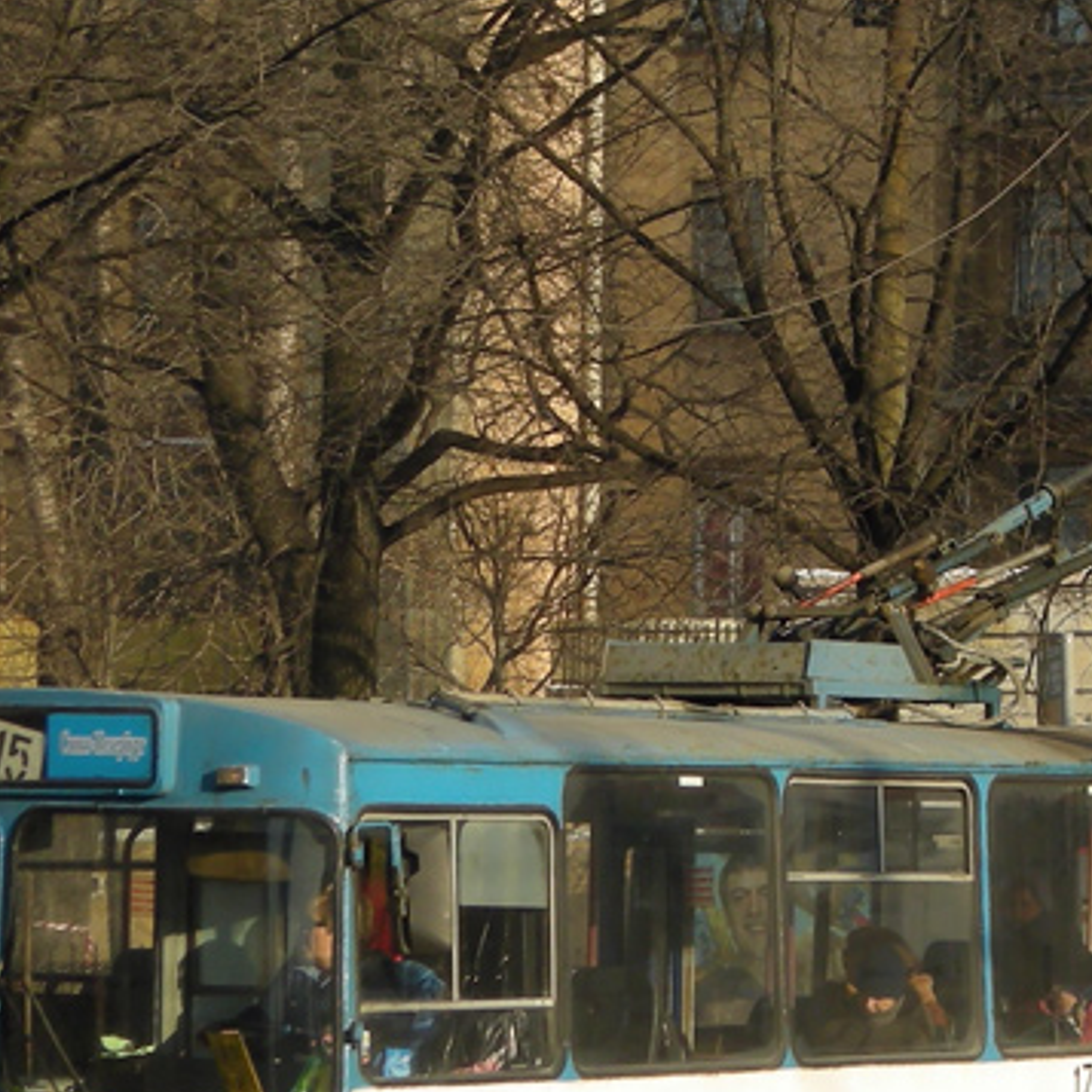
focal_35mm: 213
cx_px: 850
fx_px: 7602
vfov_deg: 8.2
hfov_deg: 8.2
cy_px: 618
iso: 50
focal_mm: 13.7
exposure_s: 1/355
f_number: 4.1
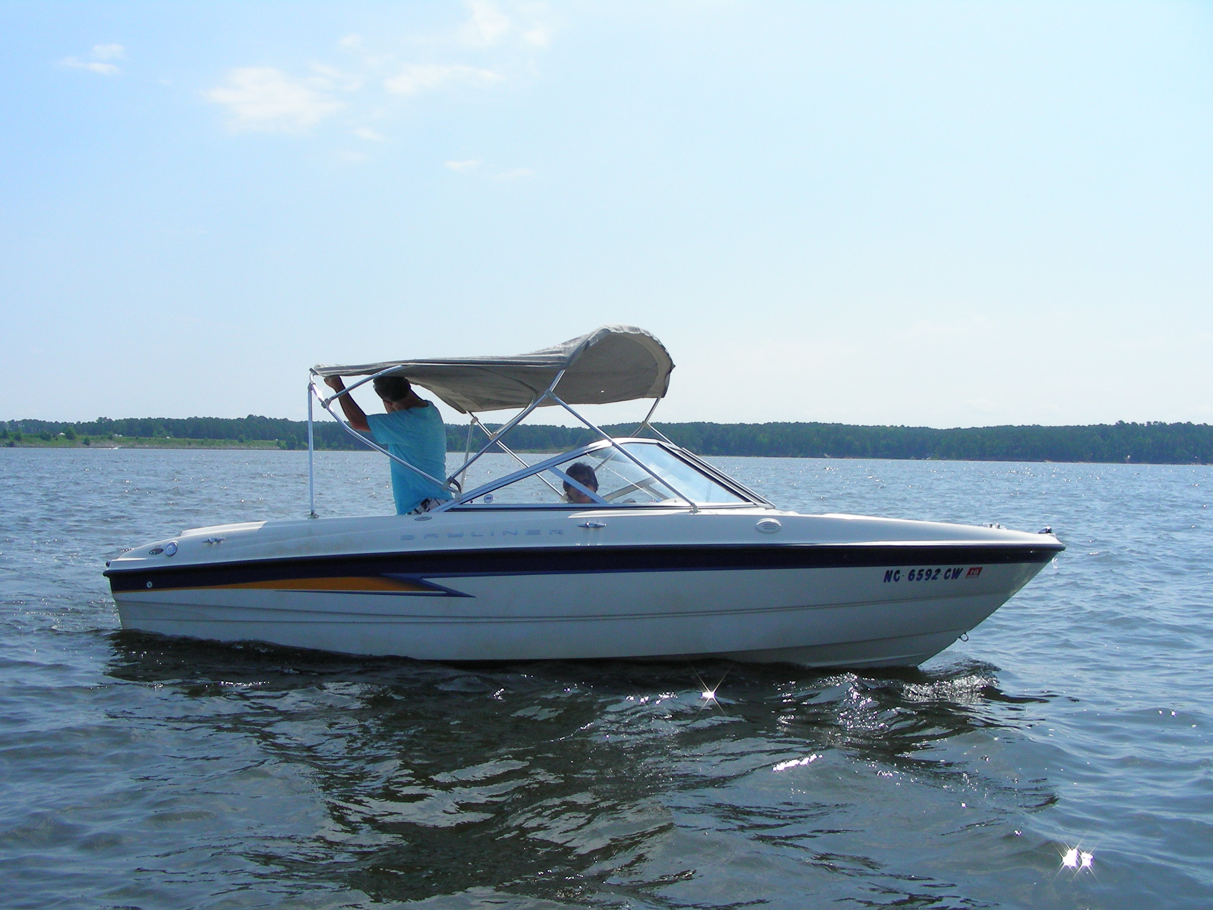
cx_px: 606
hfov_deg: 49.0
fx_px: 1332
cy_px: 455
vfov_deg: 37.7
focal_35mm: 38
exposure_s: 1/519
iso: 50
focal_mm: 6.3
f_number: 5.6
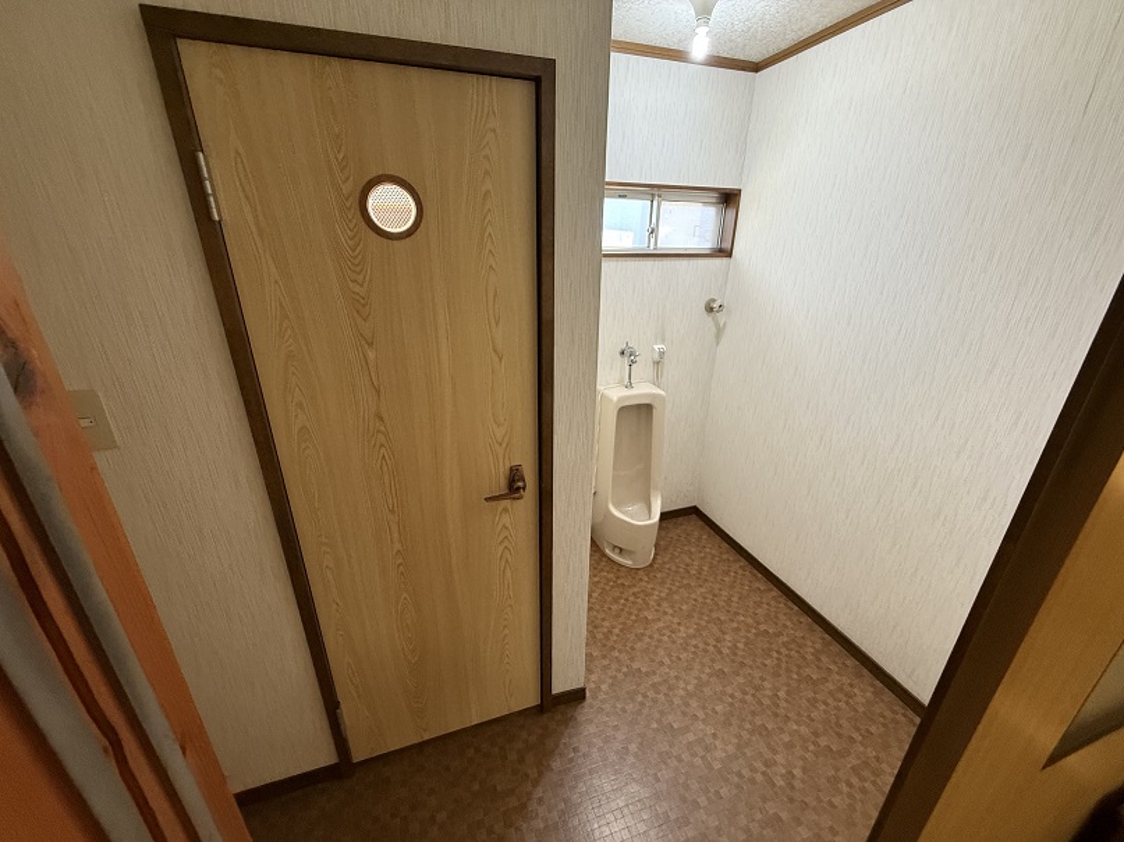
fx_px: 455
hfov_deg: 102.1
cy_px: 421
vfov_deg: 85.7
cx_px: 562
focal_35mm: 14
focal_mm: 2.22
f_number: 2.2
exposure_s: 1/50
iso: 320
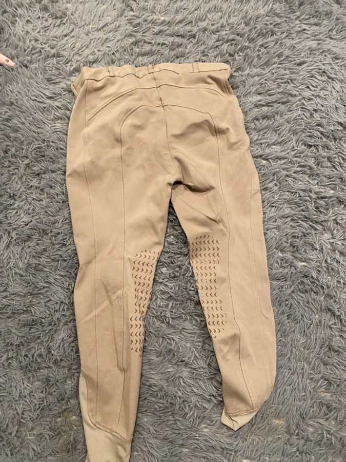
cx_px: 173
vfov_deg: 67.3
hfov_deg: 53.1
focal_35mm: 26
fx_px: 347
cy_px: 231
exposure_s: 1/60
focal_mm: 4.25
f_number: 1.8
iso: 400
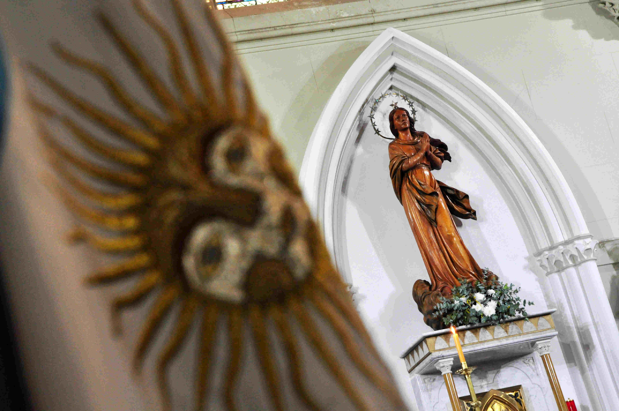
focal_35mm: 93
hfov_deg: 21.9
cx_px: 310
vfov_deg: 14.7
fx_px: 1597
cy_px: 206
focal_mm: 62
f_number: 10
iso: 1000
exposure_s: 1/20
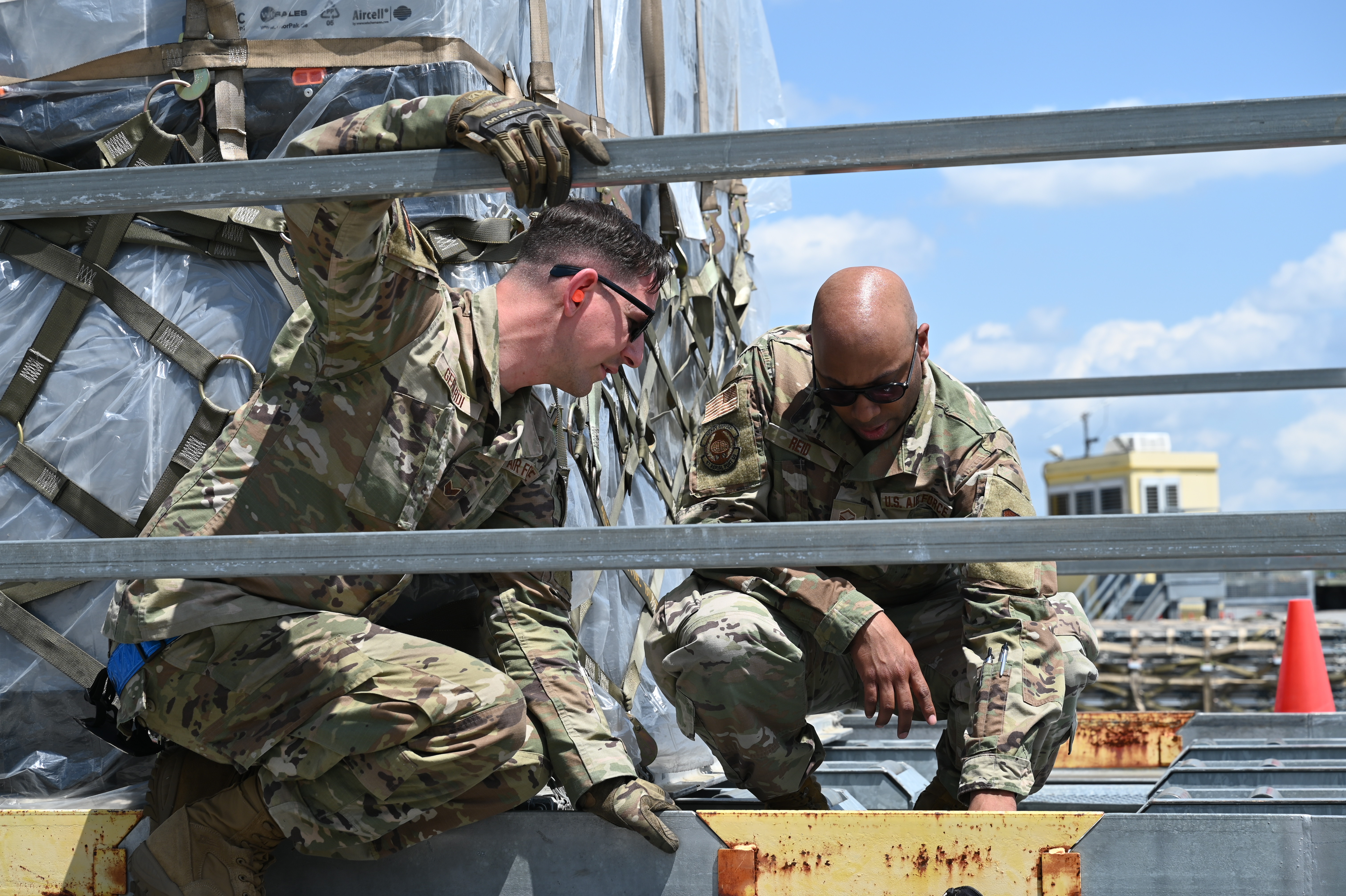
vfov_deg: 19.4
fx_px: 2615
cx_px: 673
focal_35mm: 70
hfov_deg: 28.9
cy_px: 448
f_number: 7.1
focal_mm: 70
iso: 100
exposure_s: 1/400
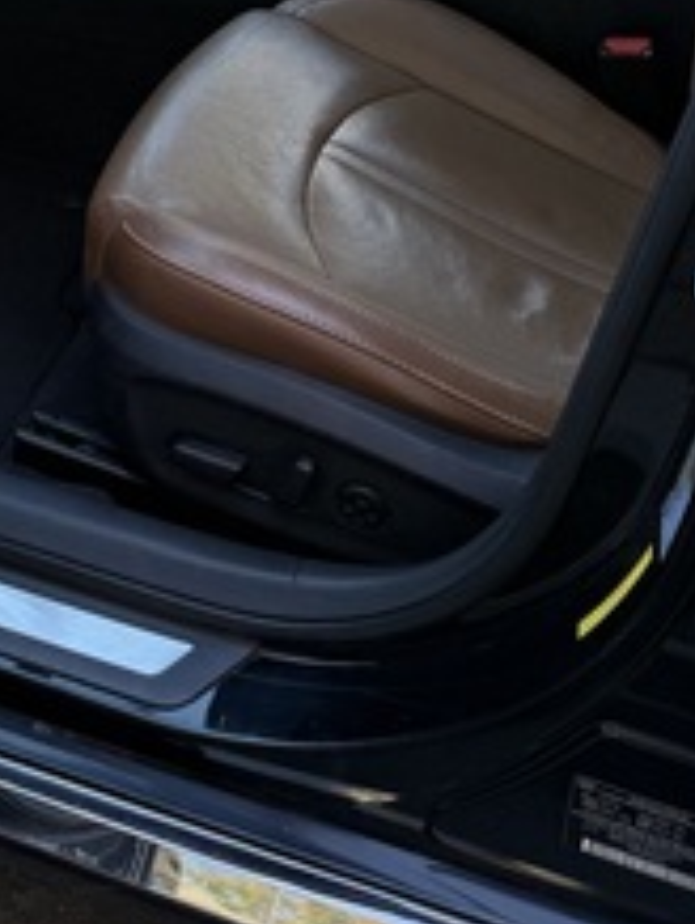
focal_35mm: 66
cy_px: -216
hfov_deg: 21.8
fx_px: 1763
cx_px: 64
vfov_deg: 25.9
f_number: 1.78
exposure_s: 1/217
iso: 80
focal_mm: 6.76
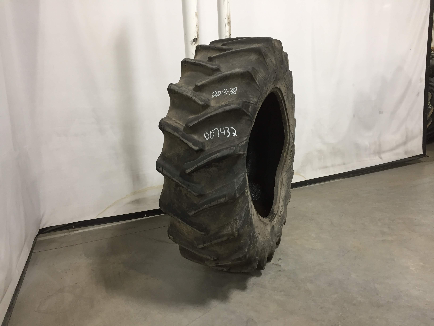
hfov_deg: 61.7
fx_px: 364
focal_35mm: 29
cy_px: 163
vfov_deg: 48.2
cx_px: 217
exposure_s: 1/30
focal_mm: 4.15
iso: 80
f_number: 2.2
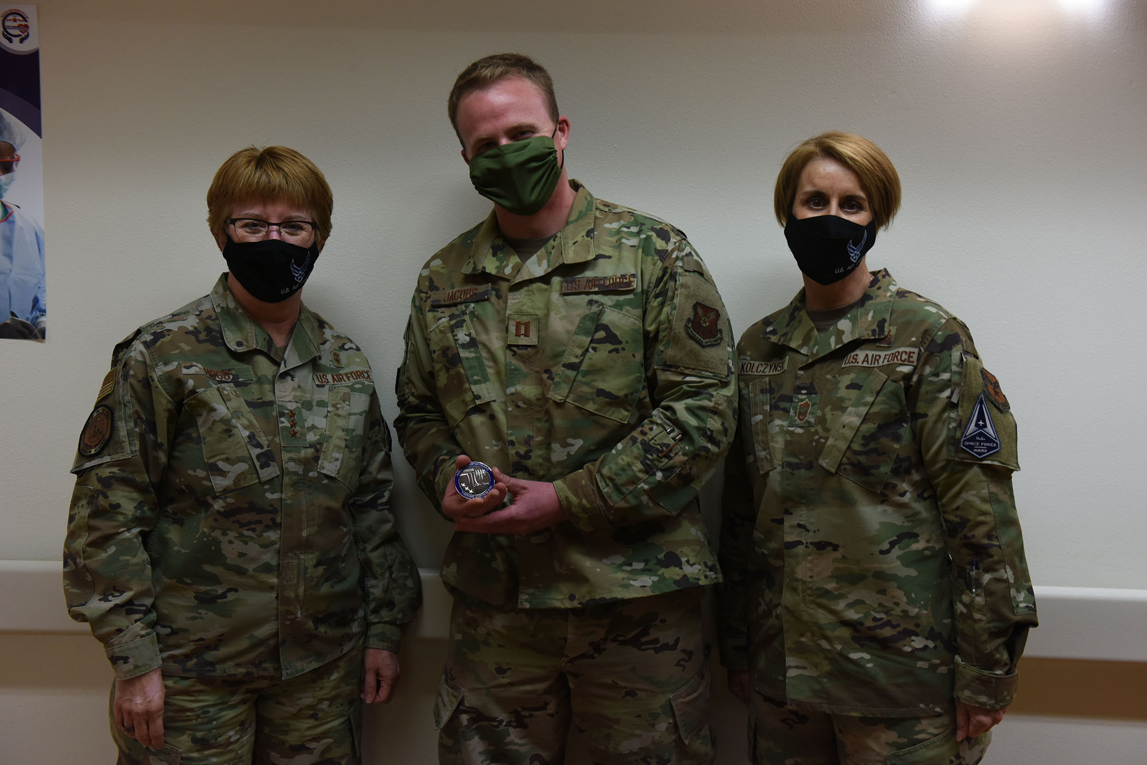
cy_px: 382
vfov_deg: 29.9
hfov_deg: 43.6
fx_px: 1434
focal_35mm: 45
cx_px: 574
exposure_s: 1/125
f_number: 4.5
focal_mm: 45
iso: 1250
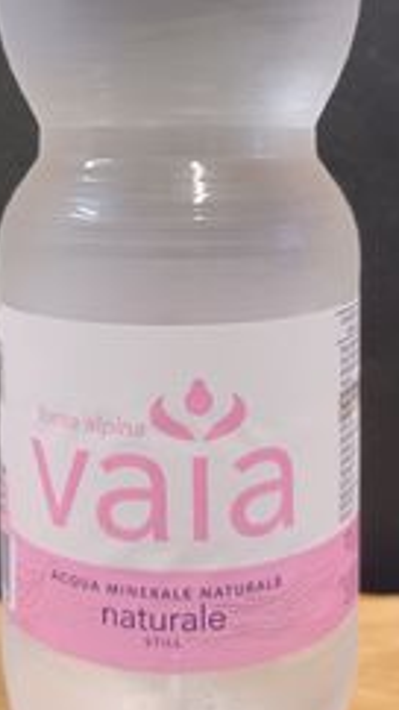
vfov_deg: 41.9
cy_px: 197
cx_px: 170
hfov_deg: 24.9
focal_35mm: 48
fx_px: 903
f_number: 1.8
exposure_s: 1/33.3
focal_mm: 4.6
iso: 400
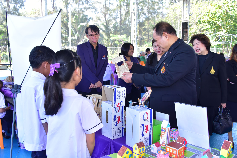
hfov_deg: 55.8
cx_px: 118
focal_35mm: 34
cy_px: 79
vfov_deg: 38.9
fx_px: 224
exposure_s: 1/200
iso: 800
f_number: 5.6
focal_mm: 34
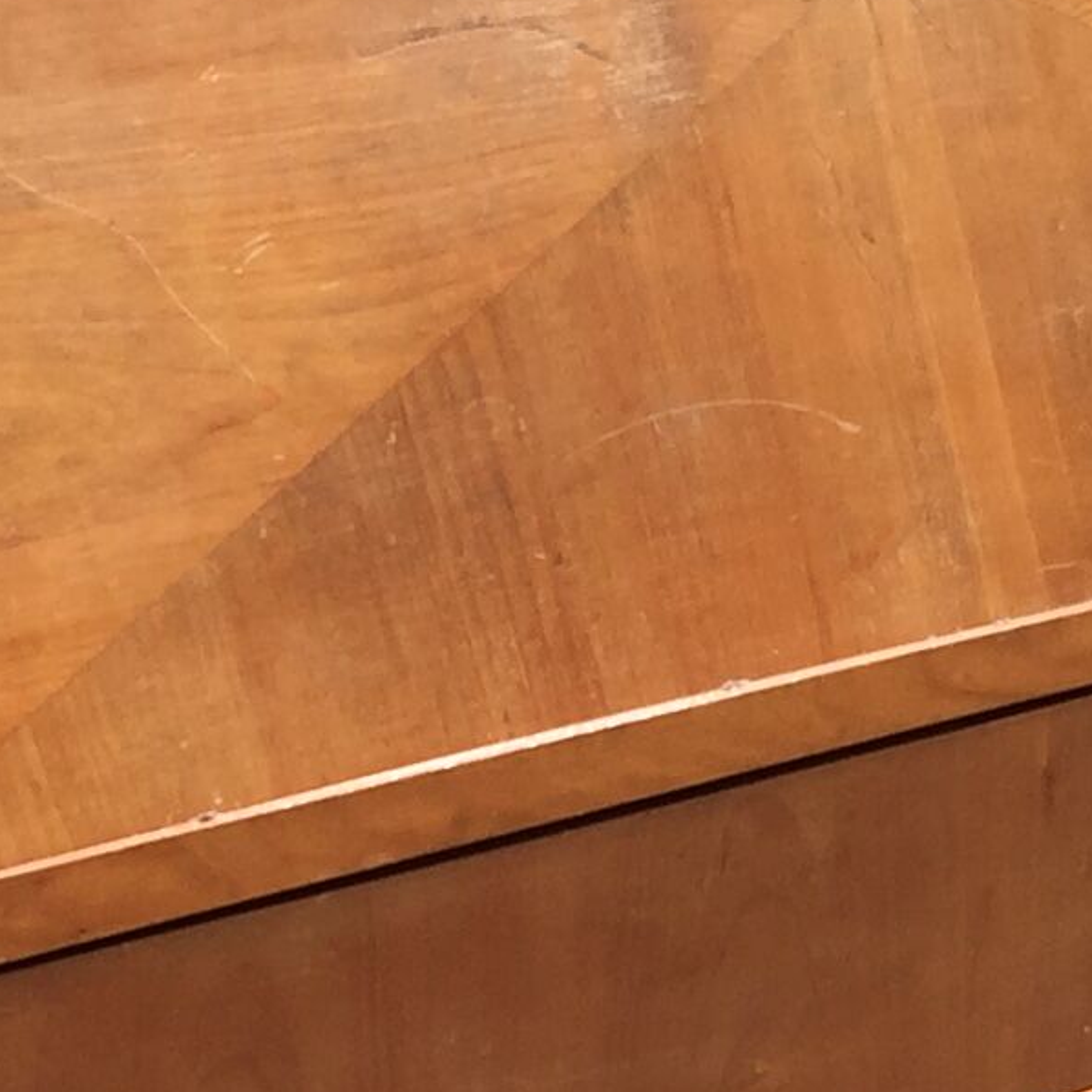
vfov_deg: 12.4
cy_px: 981
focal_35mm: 140
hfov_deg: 12.4
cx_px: 164
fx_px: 4997
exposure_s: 1/860
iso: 32
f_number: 2.2
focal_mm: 4.15
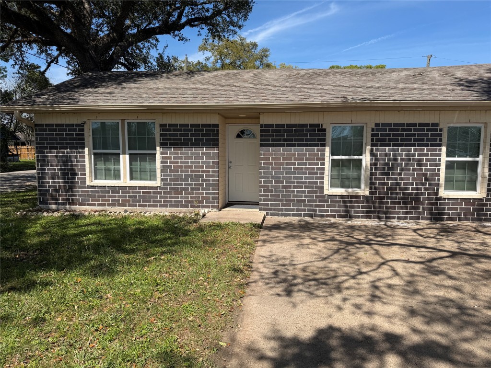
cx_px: 246
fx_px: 340
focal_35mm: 24
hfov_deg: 71.6
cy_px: 184
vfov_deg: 56.8
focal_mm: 6.76
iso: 80
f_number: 1.78
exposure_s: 1/3953
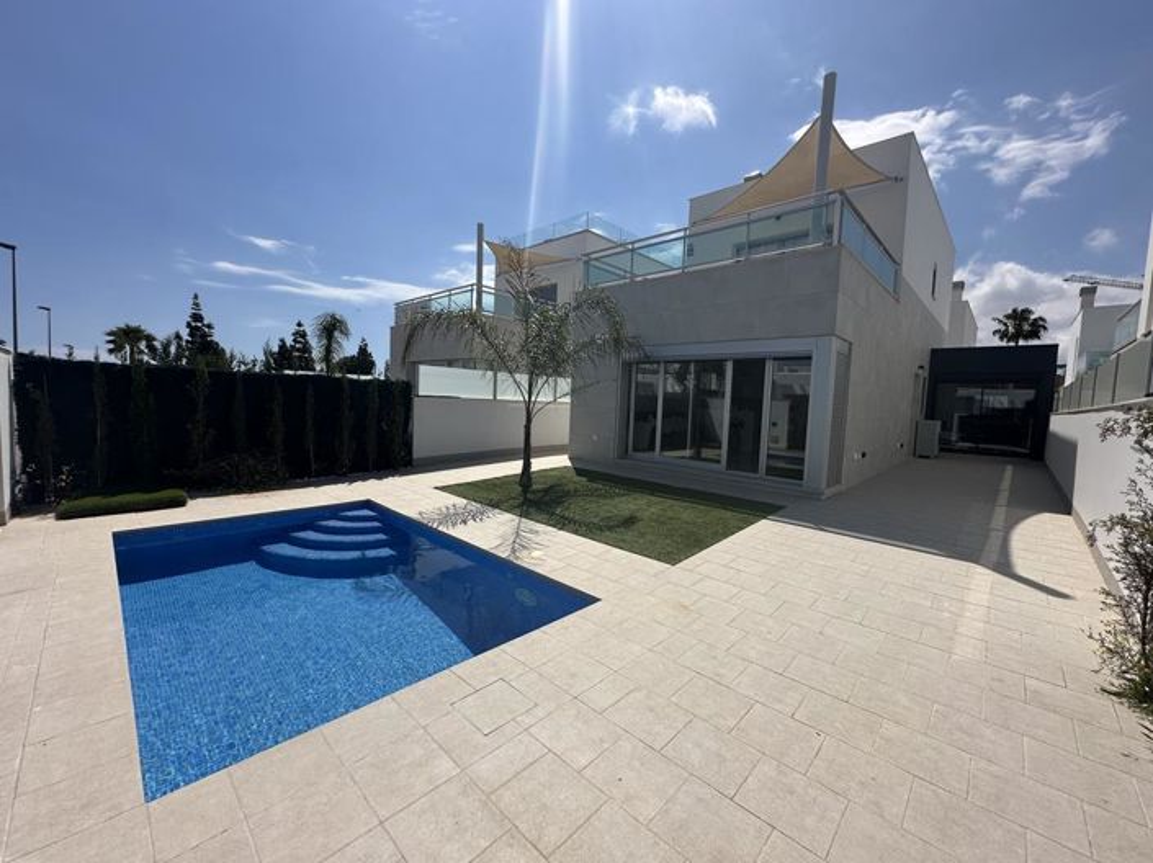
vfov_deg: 85.6
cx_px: 576
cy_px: 432
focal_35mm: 14
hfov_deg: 102.1
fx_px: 466
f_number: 2.2
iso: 50
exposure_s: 1/3401
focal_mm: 2.22
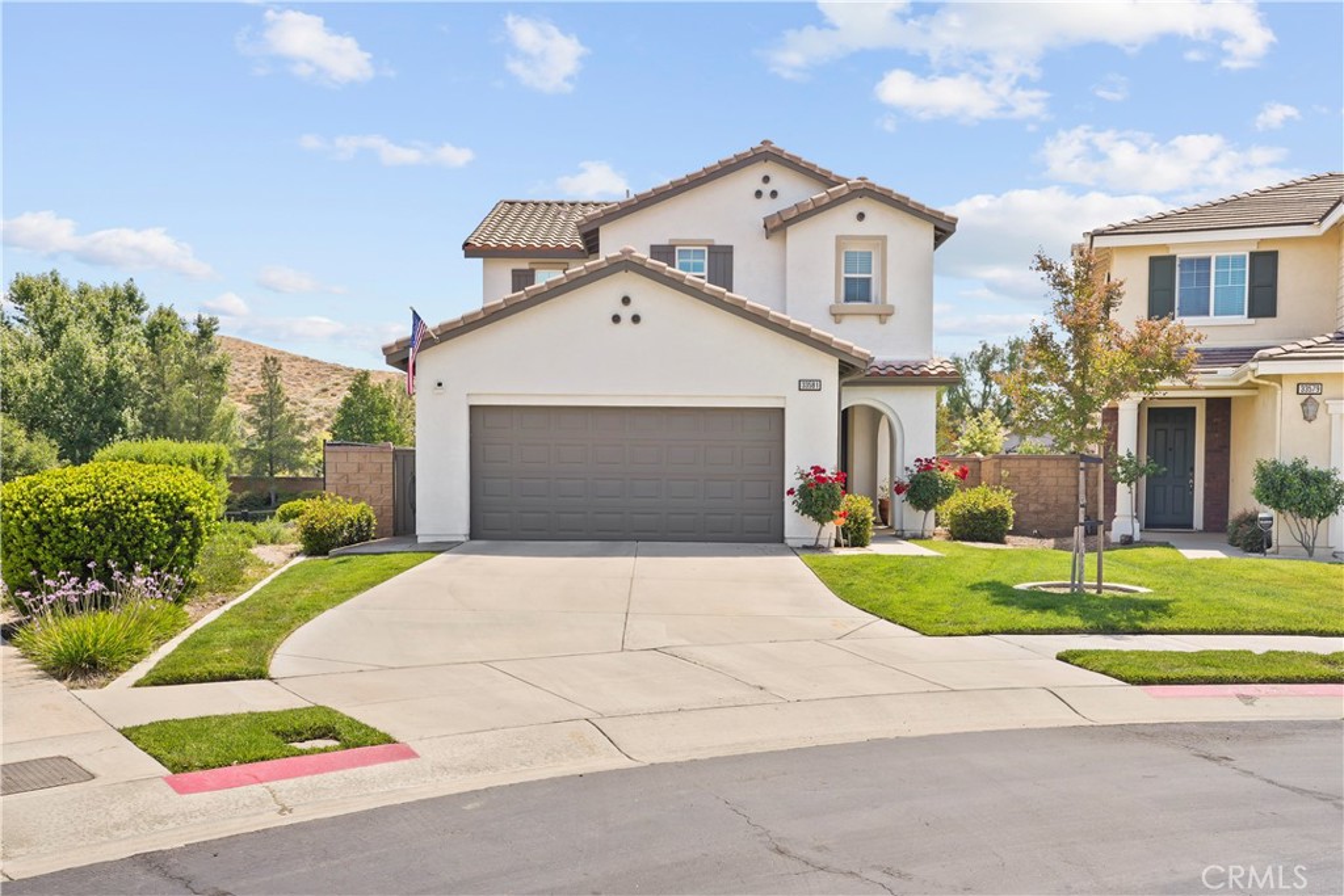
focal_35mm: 30
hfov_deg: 62.8
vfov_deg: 44.3
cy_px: 448
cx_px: 672
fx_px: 1101
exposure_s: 1/15
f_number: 10
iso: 100
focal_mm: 29.5
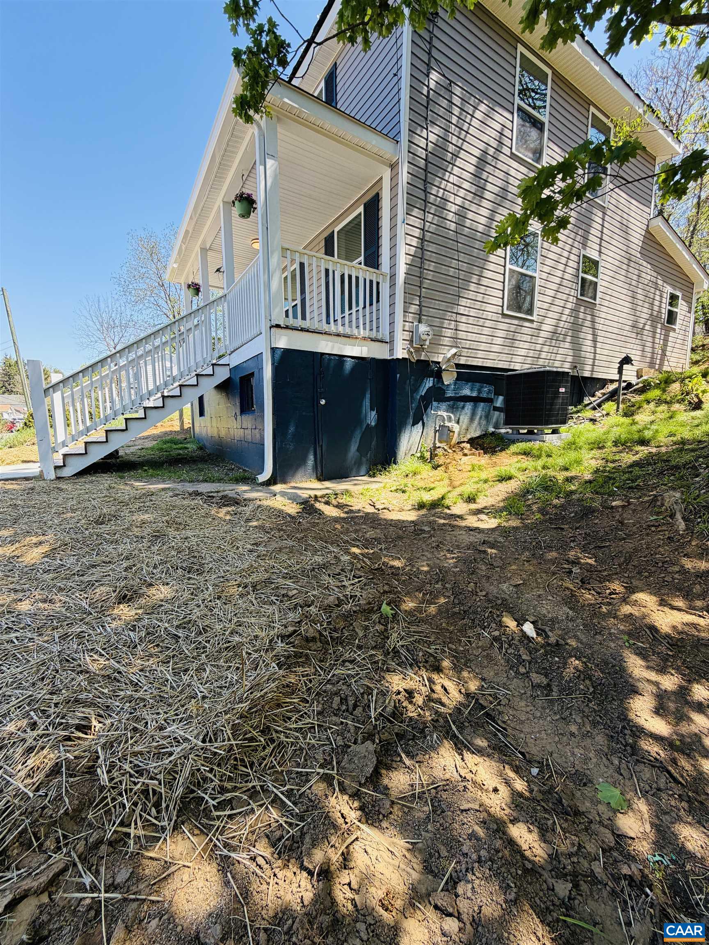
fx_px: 382
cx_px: 354
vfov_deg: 102.1
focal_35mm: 14
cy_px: 472
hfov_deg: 85.7
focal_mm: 2.22
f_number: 2.2
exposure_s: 1/264
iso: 50
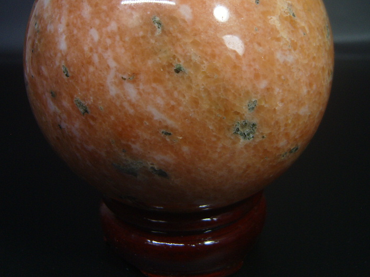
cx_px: 193
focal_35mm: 48
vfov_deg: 30.1
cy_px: 94
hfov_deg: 39.6
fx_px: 513
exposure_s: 1/250
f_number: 2.8
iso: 80
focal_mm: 7.4
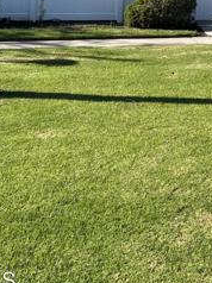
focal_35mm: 70
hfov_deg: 20.1
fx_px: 573
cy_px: -65
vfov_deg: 24.8
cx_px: 225
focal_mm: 5.1
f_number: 1.6
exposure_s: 1/2513
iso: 50
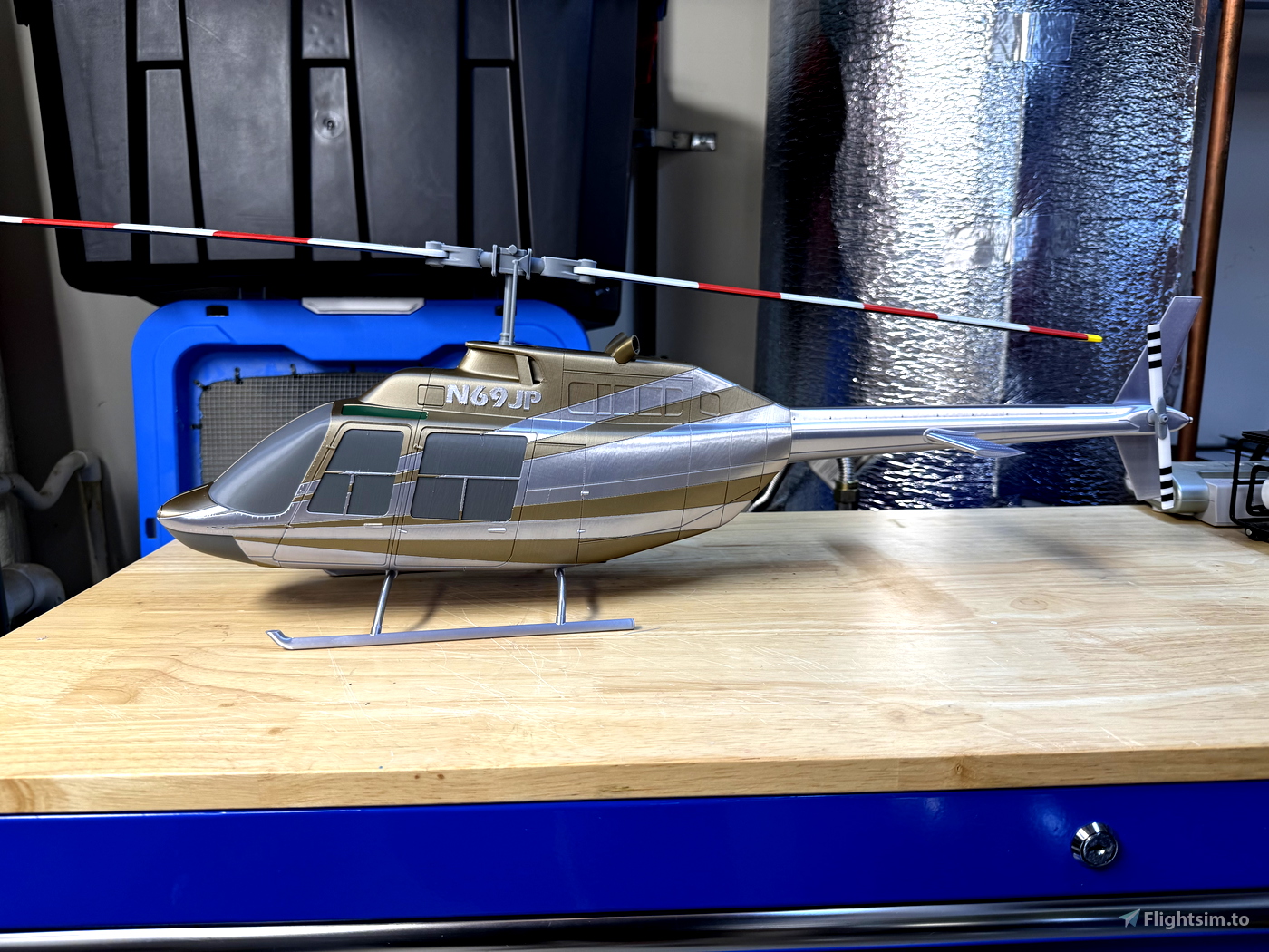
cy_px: 476
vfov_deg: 56.8
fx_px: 880
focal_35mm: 24
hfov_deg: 71.6
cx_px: 634
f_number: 1.78
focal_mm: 6.76
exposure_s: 1/120
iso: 80
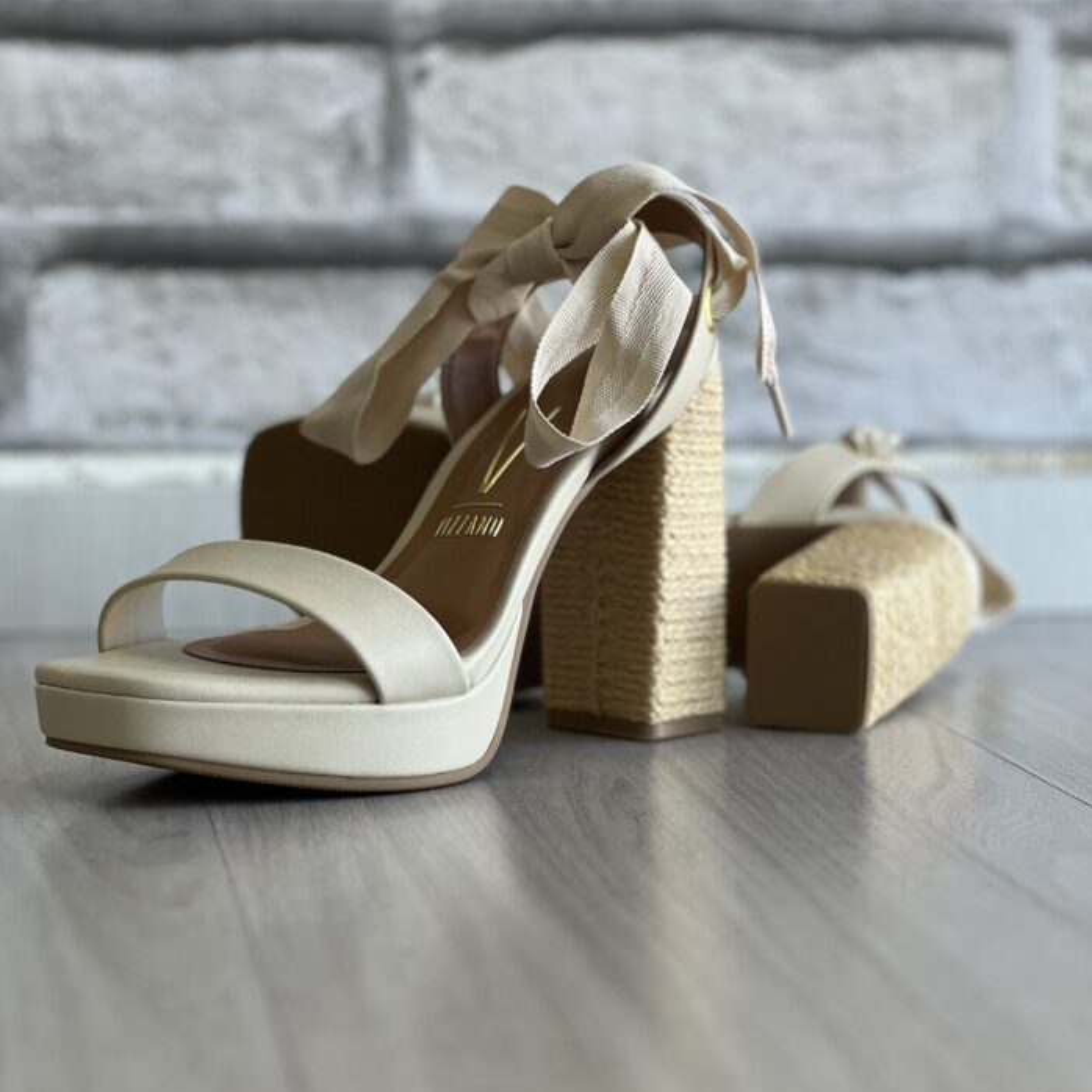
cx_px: 546
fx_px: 3248
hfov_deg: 19.1
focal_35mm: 91
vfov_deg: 19.1
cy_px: 541
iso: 125
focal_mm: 9
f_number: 2.8
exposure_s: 1/120
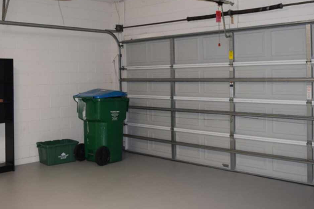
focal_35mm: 43
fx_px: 372
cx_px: 156
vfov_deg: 31.3
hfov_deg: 45.8
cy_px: 79
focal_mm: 21
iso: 800
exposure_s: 1/80
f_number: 4.5
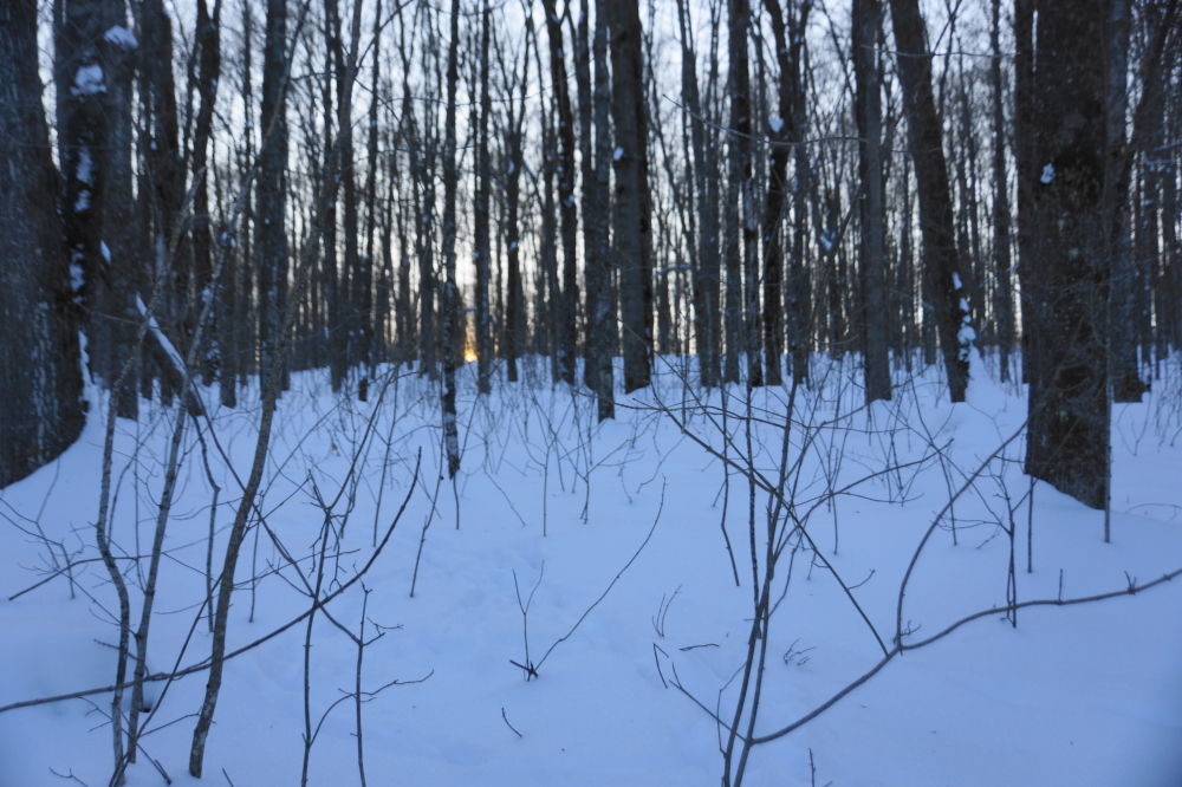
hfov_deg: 49.6
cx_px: 591
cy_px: 394
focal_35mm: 39
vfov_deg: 34.2
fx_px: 1280
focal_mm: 26
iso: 100
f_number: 4
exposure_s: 1/60
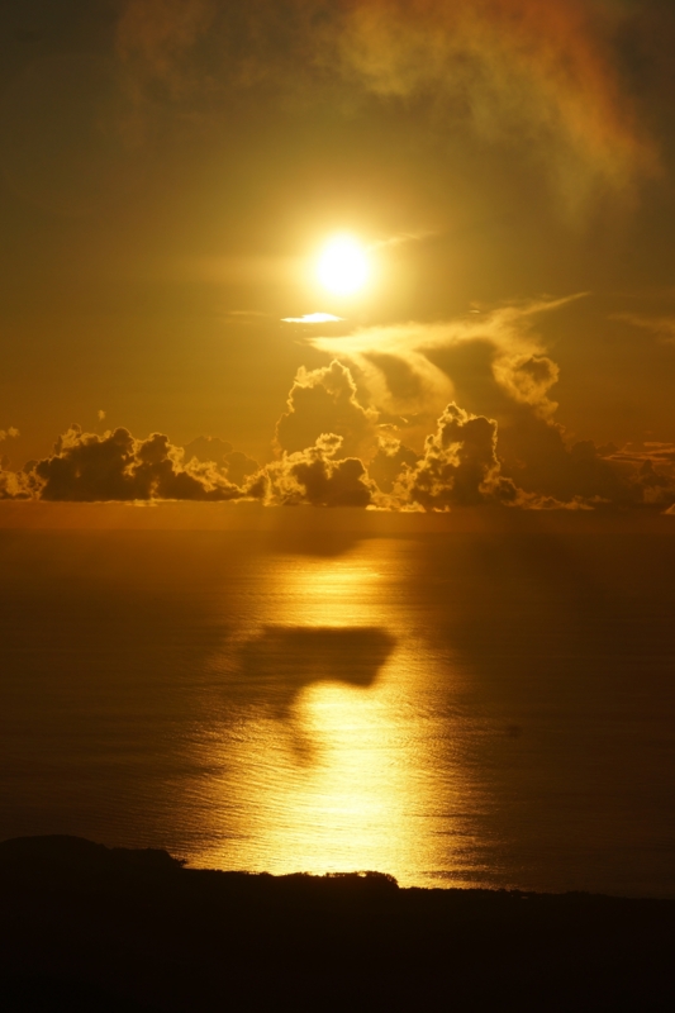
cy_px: 506
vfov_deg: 17.5
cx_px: 338
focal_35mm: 117
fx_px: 3292
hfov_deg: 11.7
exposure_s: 1/1000
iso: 100
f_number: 14
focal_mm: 78
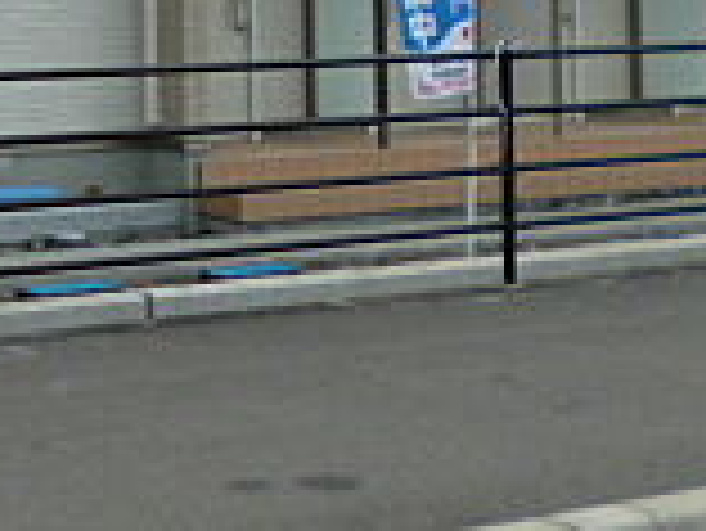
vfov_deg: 14.4
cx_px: 31
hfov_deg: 19.5
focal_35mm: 98
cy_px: -189
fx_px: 2000
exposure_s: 1/800
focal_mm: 4.3
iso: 100
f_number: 2.5
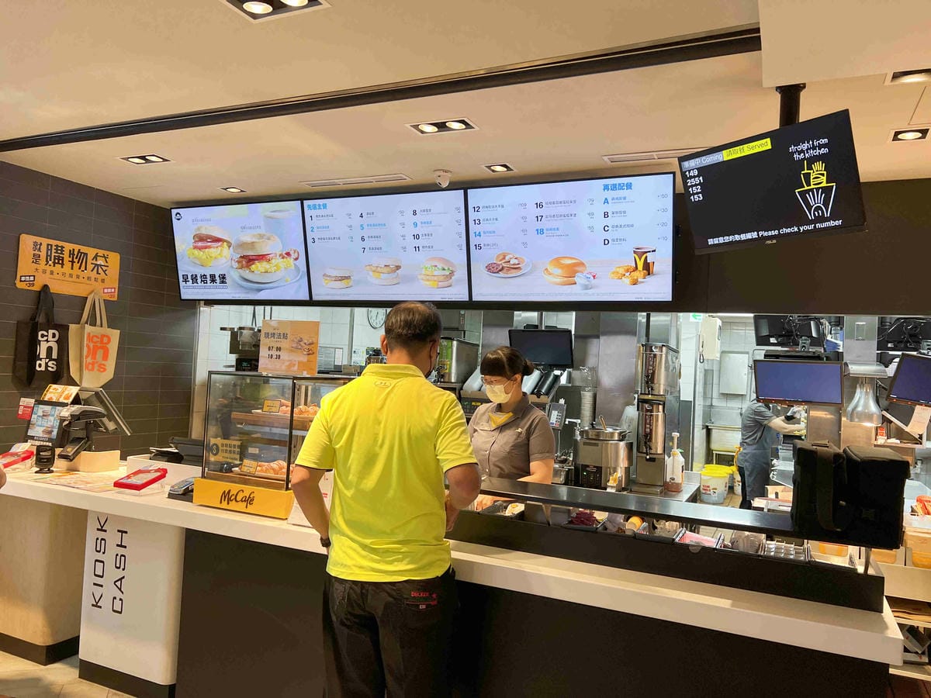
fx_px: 699
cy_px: 349
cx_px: 466
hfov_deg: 67.3
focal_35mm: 26
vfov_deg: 53.1
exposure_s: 1/120
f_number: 1.5
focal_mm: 5.7
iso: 100
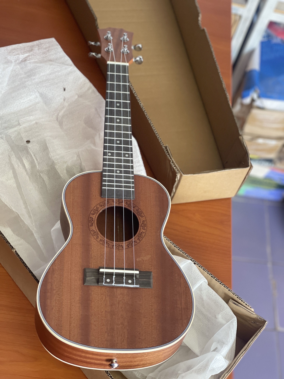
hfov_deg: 22.9
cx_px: 142
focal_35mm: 64
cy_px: 190
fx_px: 700
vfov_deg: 30.3
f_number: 2.2
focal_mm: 7.5
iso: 250
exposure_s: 1/76
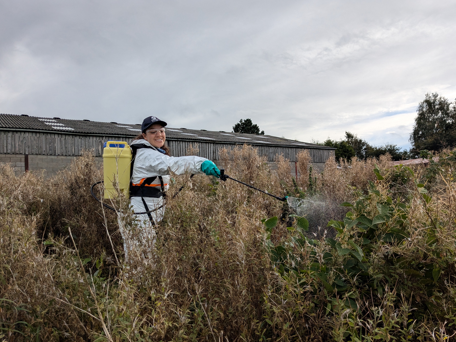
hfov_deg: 61.6
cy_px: 176
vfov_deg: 48.2
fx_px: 382
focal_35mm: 29
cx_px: 242
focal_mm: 4.38
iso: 57
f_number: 1.73
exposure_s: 1/3891
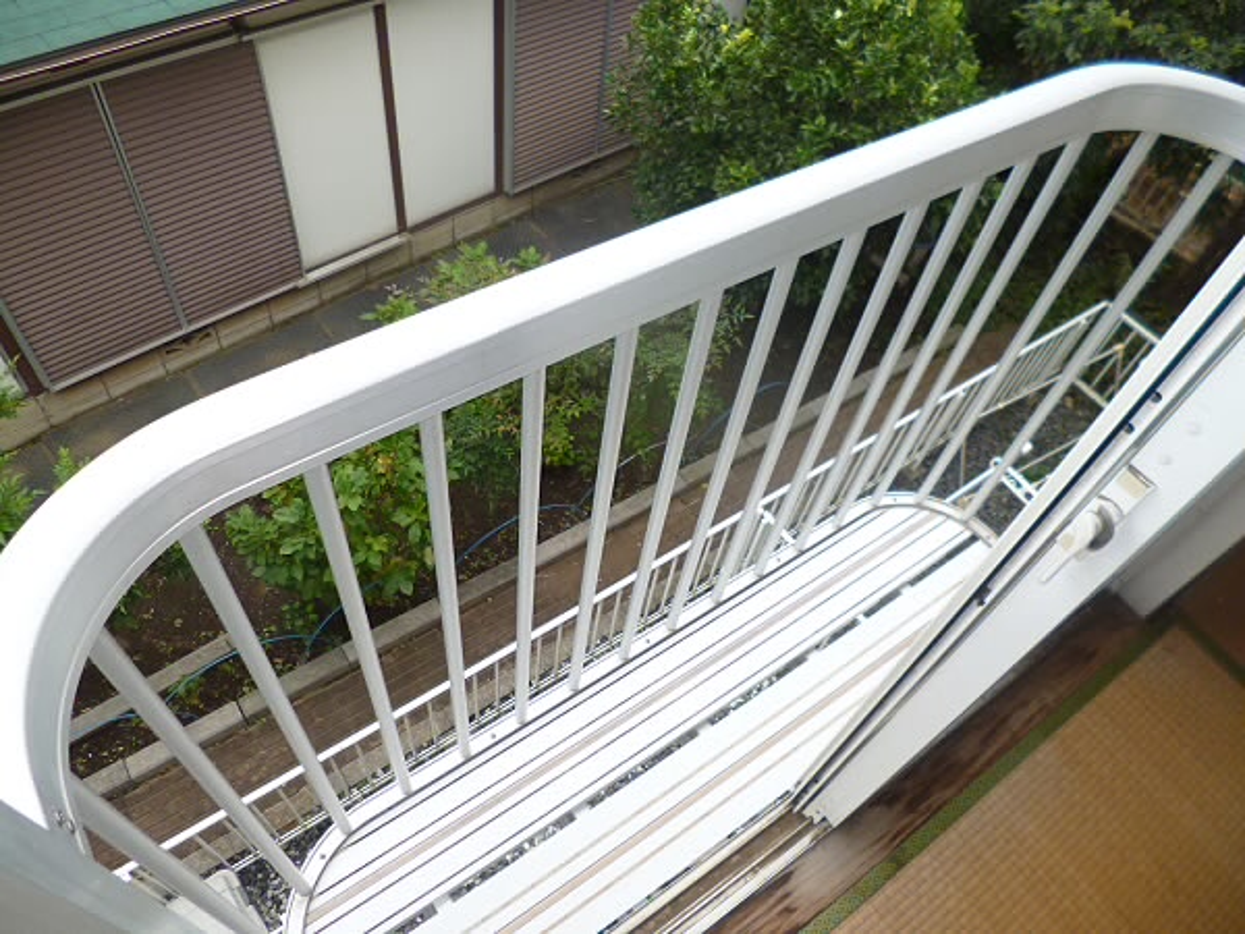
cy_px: 467
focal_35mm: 24
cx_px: 622
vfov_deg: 56.8
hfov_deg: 71.6
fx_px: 863
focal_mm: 4.3
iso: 100
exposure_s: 1/320
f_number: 2.5
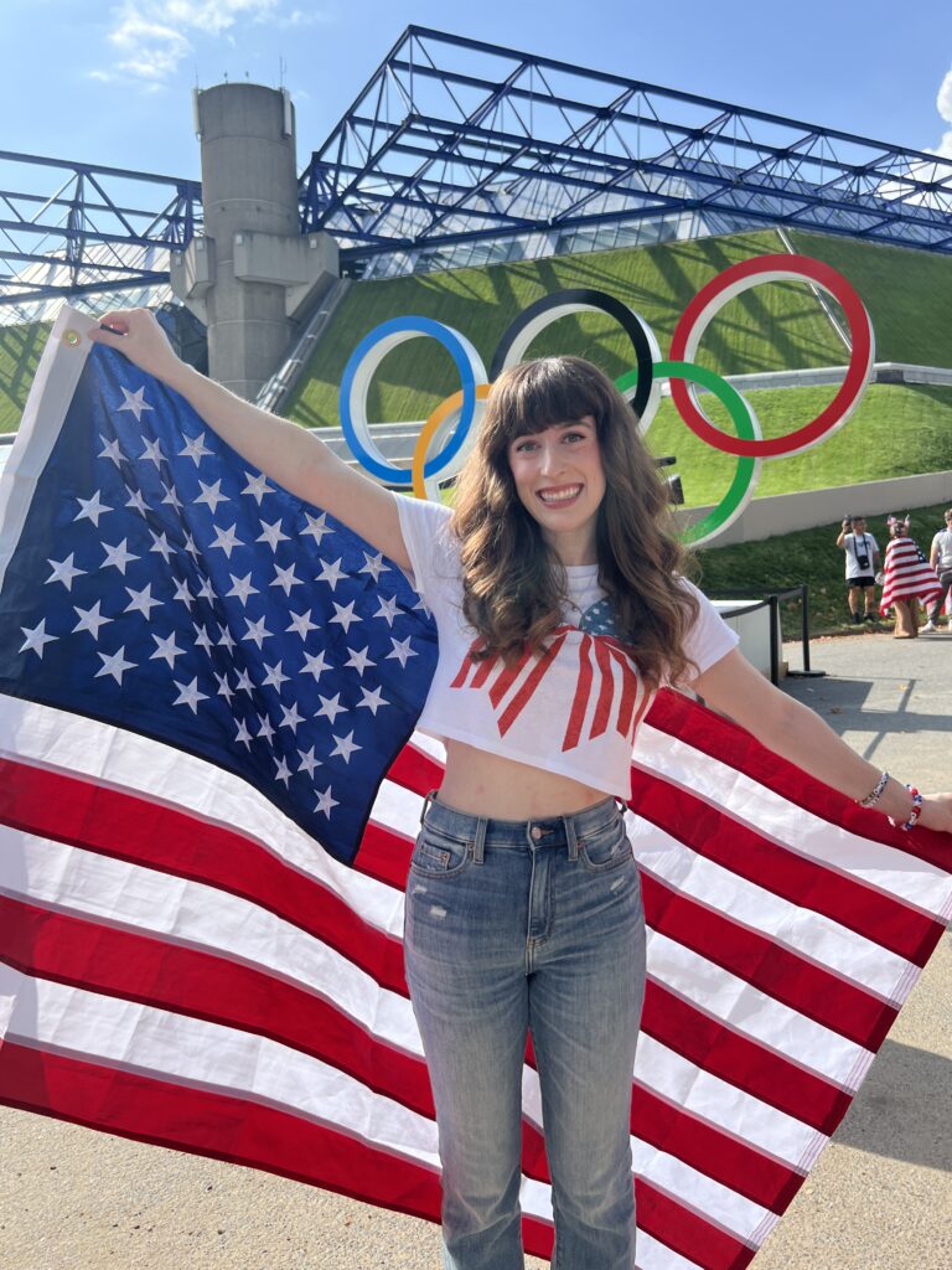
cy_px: 635
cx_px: 476
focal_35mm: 26
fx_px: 953
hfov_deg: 53.1
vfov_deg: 67.3
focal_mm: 5.7
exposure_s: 1/2353
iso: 50
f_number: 1.5
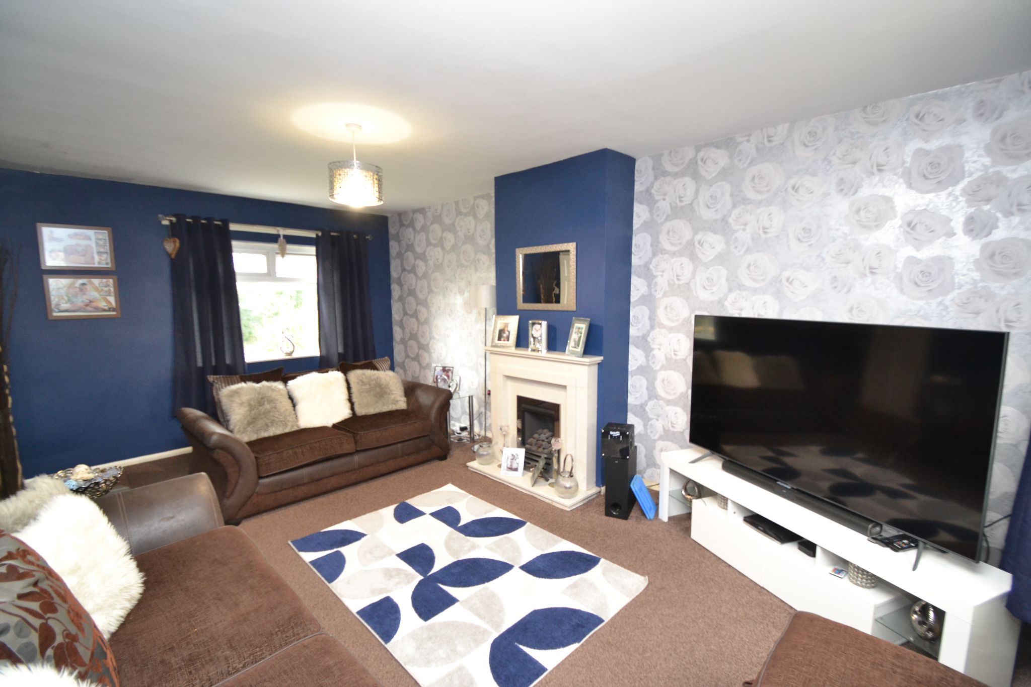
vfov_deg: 77.3
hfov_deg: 100.4
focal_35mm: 15
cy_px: 344
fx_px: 430
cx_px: 516
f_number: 3.5
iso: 1600
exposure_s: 1/60
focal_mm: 10
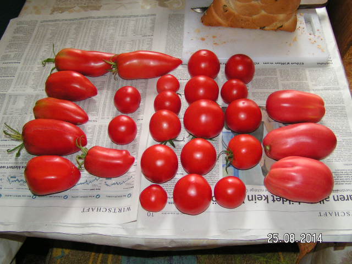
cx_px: 176
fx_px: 386
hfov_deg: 49.0
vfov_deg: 37.7
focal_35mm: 38
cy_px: 132
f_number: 2.8
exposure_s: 1/40
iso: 200
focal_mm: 5.8
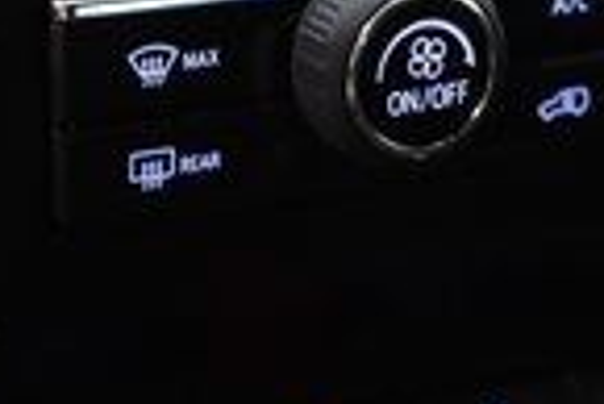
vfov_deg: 4.5
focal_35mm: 297
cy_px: -658
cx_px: -525
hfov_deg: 6.7
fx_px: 4988
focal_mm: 42
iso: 1600
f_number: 4
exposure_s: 1/20
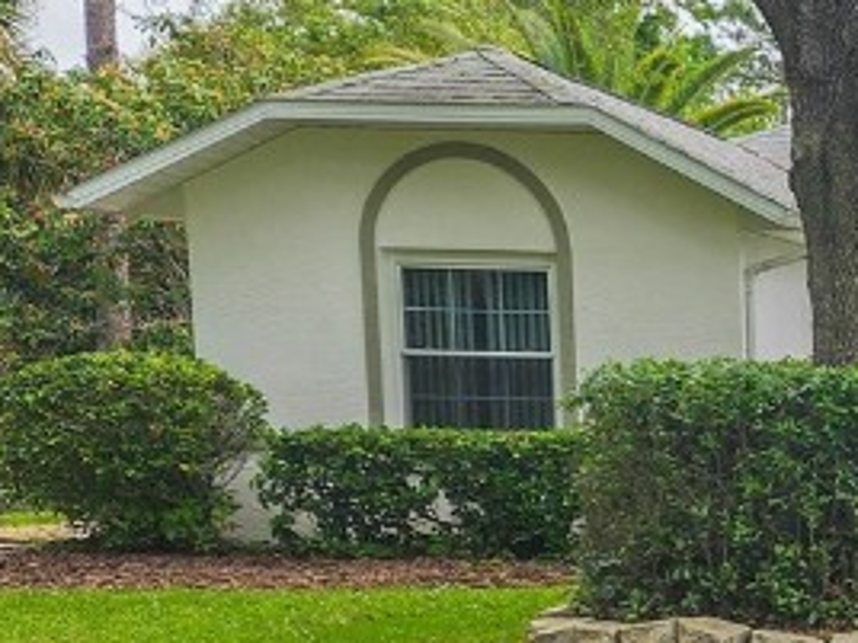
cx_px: 1351
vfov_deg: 16.4
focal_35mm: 88
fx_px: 2181
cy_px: 649
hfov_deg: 19.0
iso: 12
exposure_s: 1/310
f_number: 1.8
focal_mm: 6.4
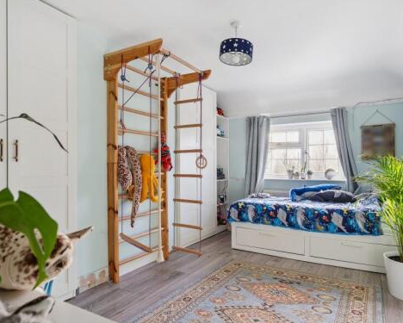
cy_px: 173
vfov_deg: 65.5
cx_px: 223
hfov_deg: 77.4
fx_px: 251
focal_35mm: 21
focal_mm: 16
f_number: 4.5
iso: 320
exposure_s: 1/13
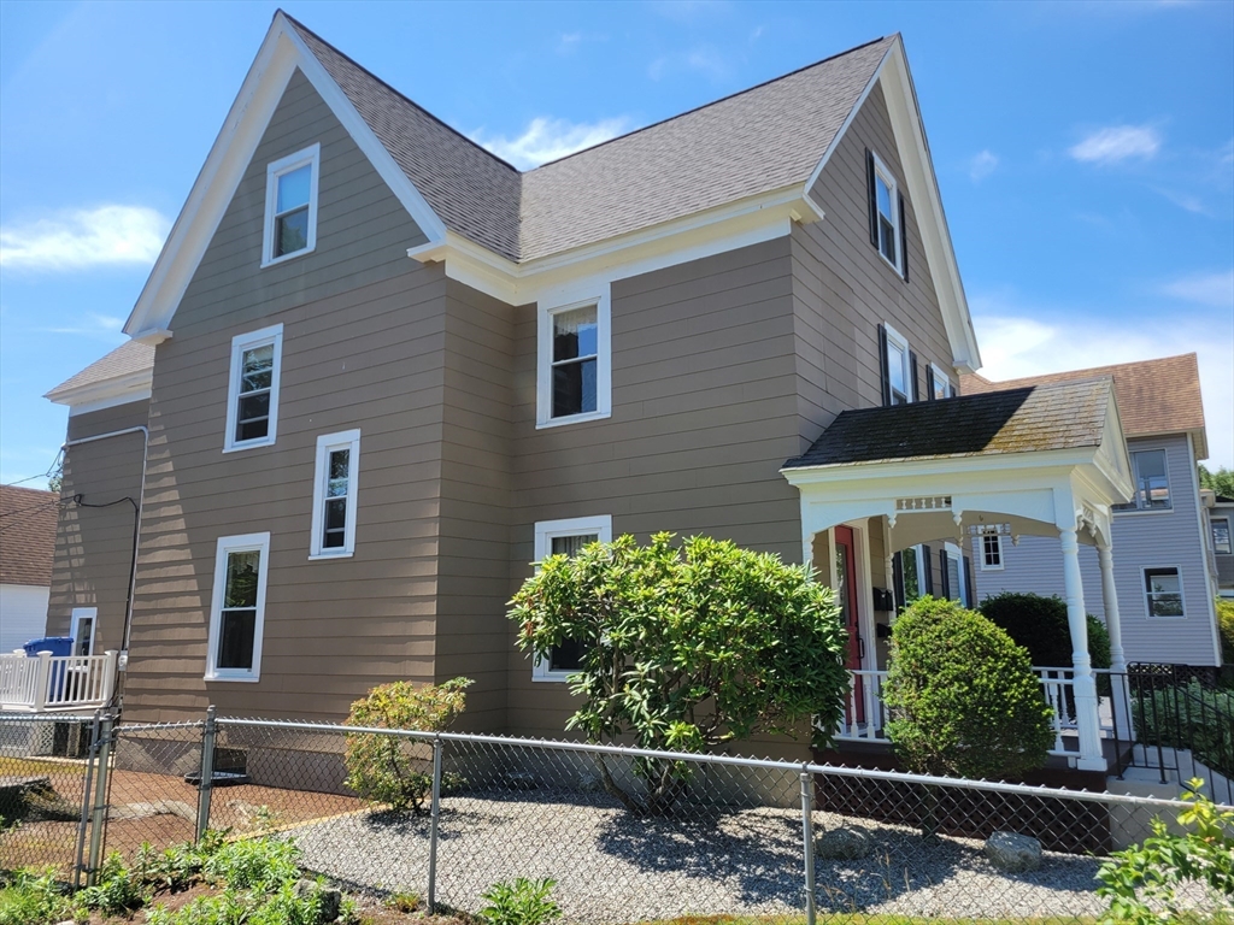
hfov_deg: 67.3
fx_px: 927
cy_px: 462
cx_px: 617
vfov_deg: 53.1
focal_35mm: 26
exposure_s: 1/1354
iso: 40
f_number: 1.8
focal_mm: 5.4
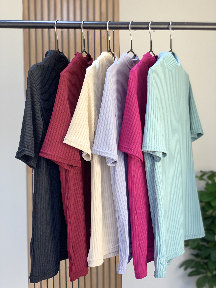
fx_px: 433
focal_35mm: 52
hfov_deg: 28.0
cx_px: 108
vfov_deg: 36.8
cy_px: 144
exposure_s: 1/100
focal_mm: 6
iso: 64
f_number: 2.4
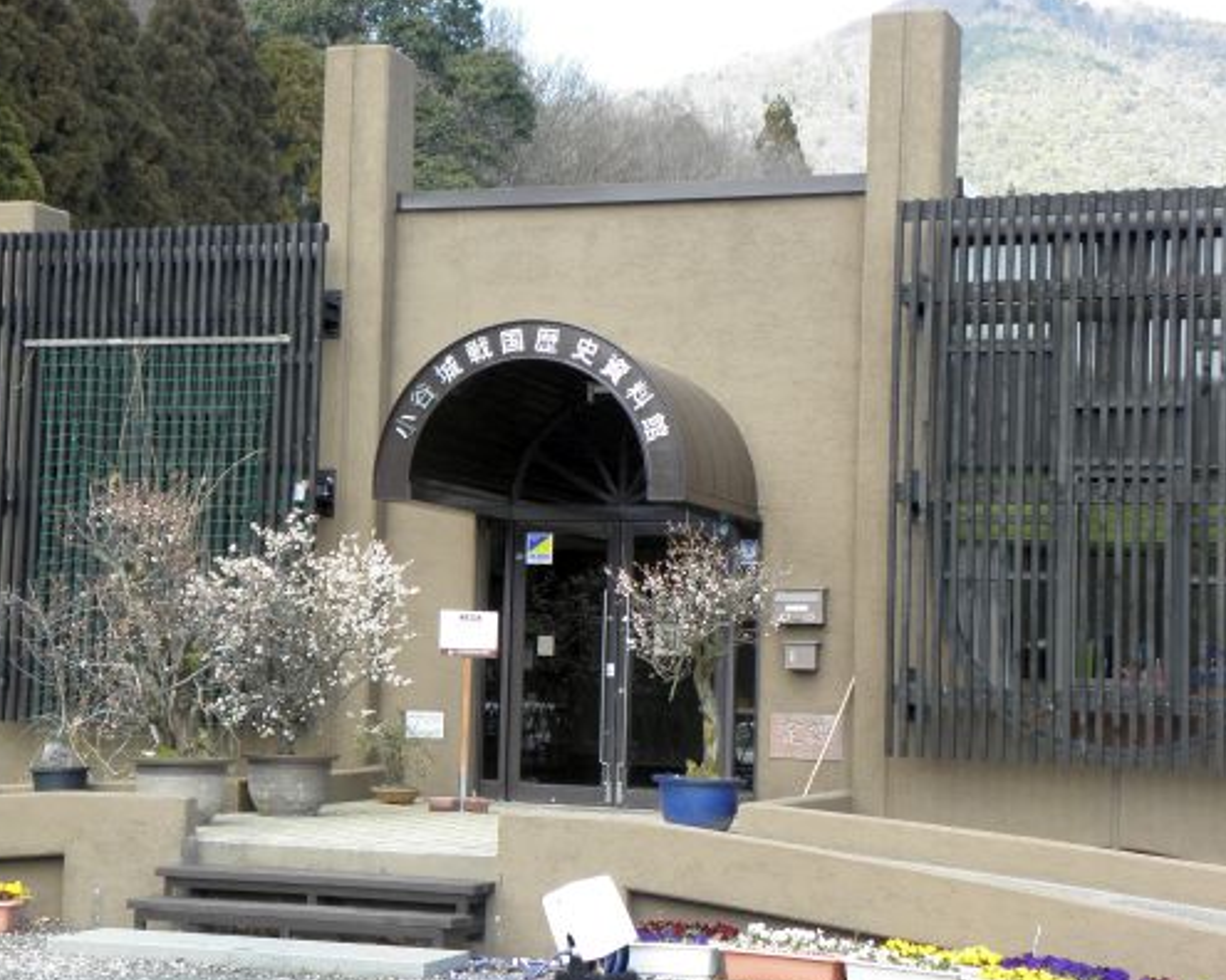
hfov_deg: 26.3
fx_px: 2613
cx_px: 476
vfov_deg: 21.3
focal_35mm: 72
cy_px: 500
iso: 64
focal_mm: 10.29
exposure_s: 1/80
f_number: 3.6
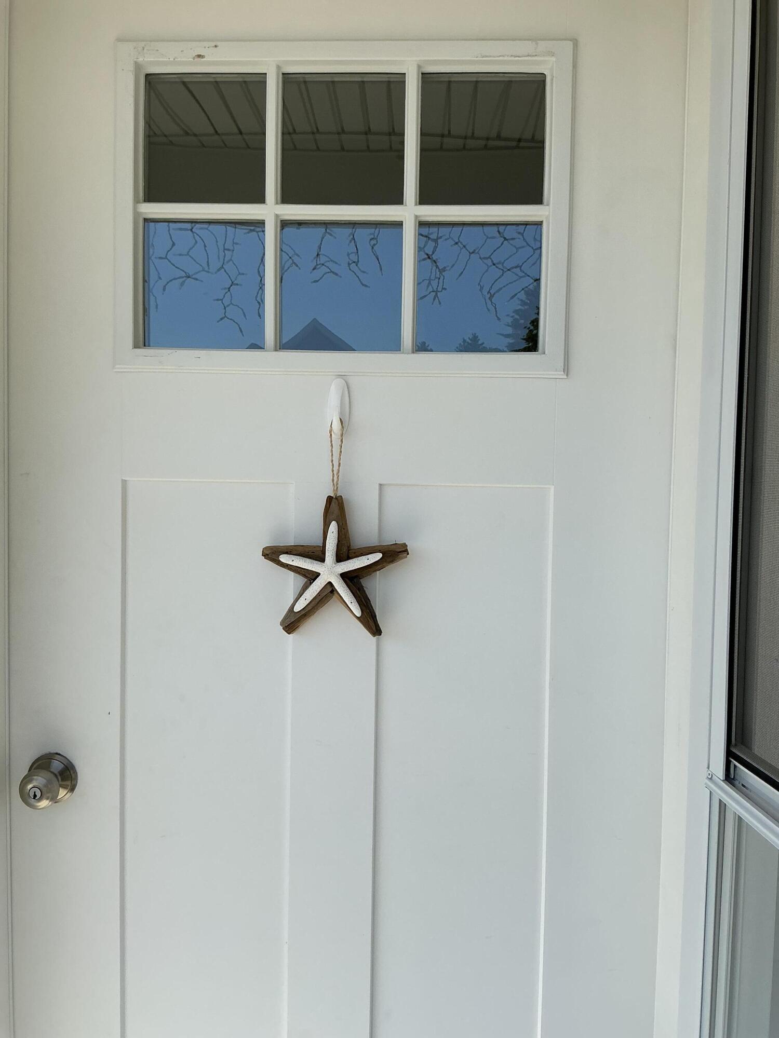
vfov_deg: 63.4
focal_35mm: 28
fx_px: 840
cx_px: 390
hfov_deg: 49.7
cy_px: 519
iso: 25
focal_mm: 3
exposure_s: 1/1311
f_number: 1.8
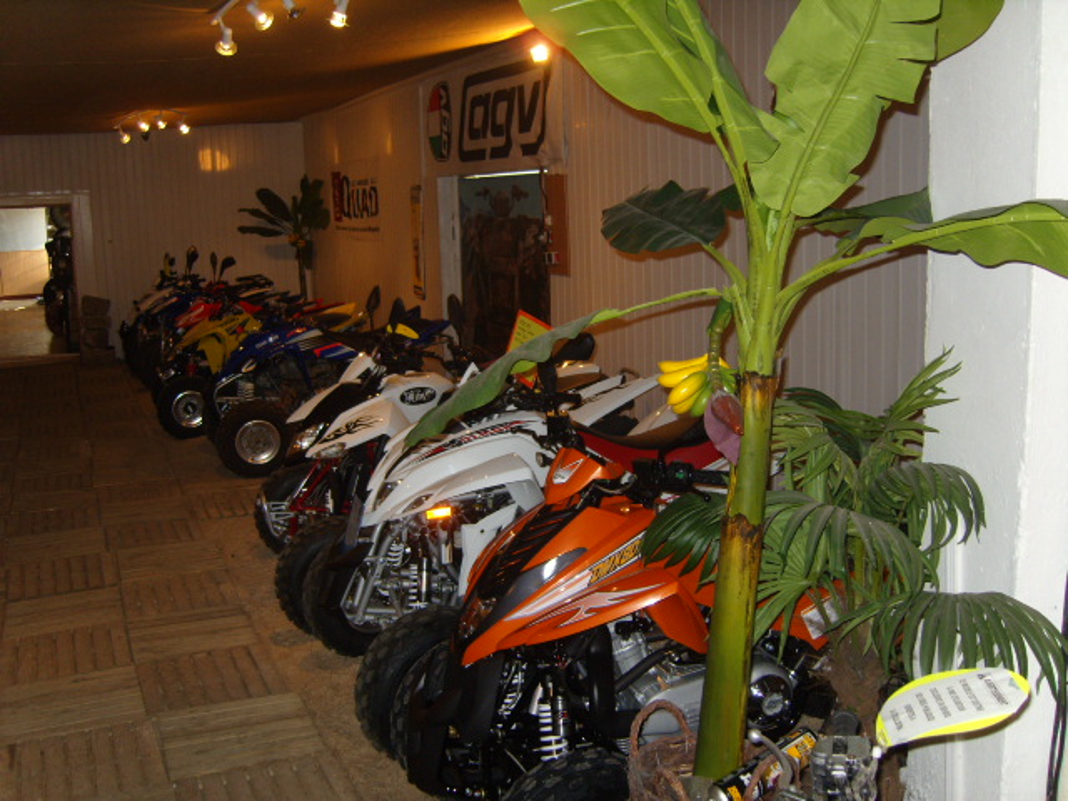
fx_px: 1080
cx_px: 534
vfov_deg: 40.7
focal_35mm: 35
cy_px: 400
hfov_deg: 52.6
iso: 122
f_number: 2.8
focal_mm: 7.4
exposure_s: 1/30
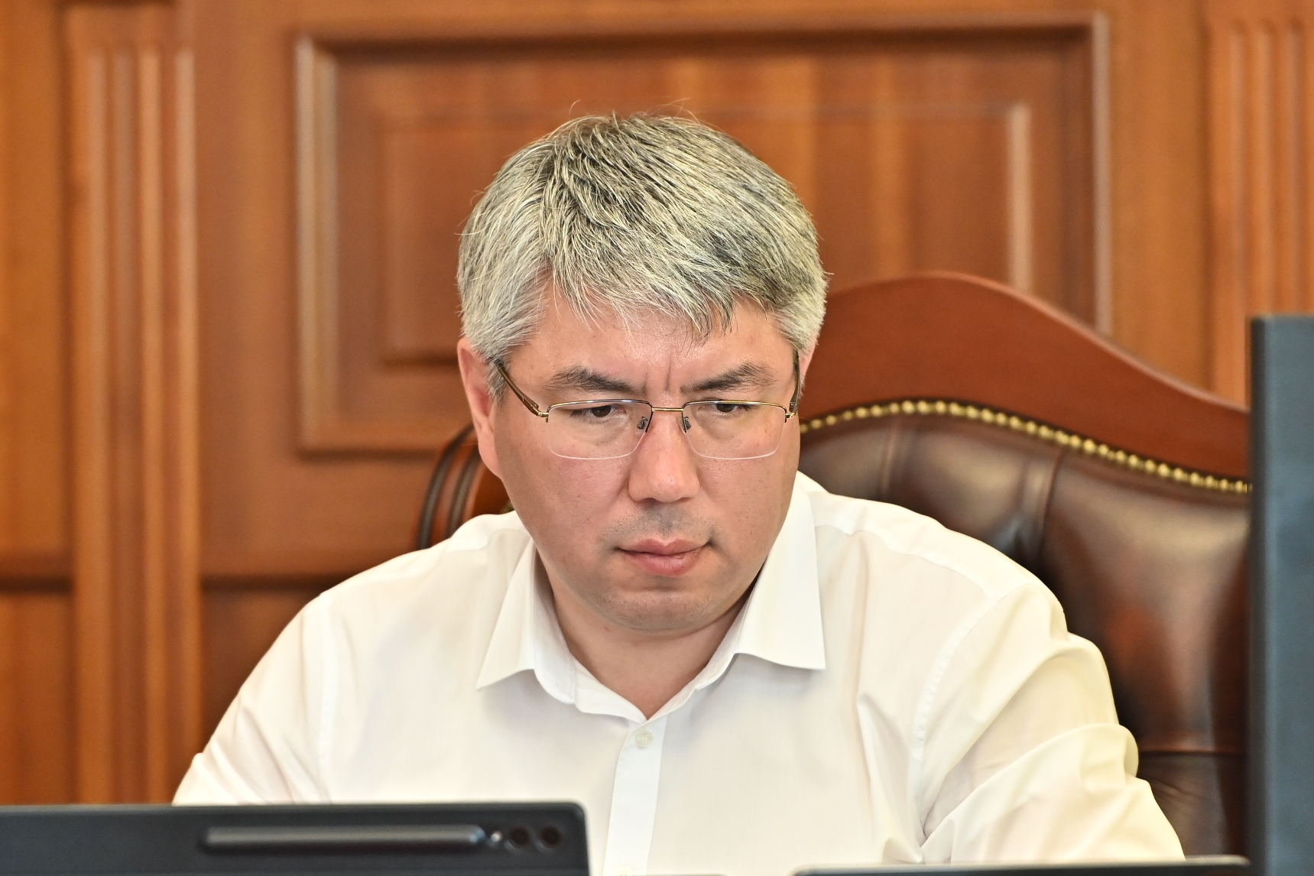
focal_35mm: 200
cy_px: 438
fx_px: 7299
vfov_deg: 6.9
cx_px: 657
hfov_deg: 10.3
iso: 2500
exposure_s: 1/250
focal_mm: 200
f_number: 3.5
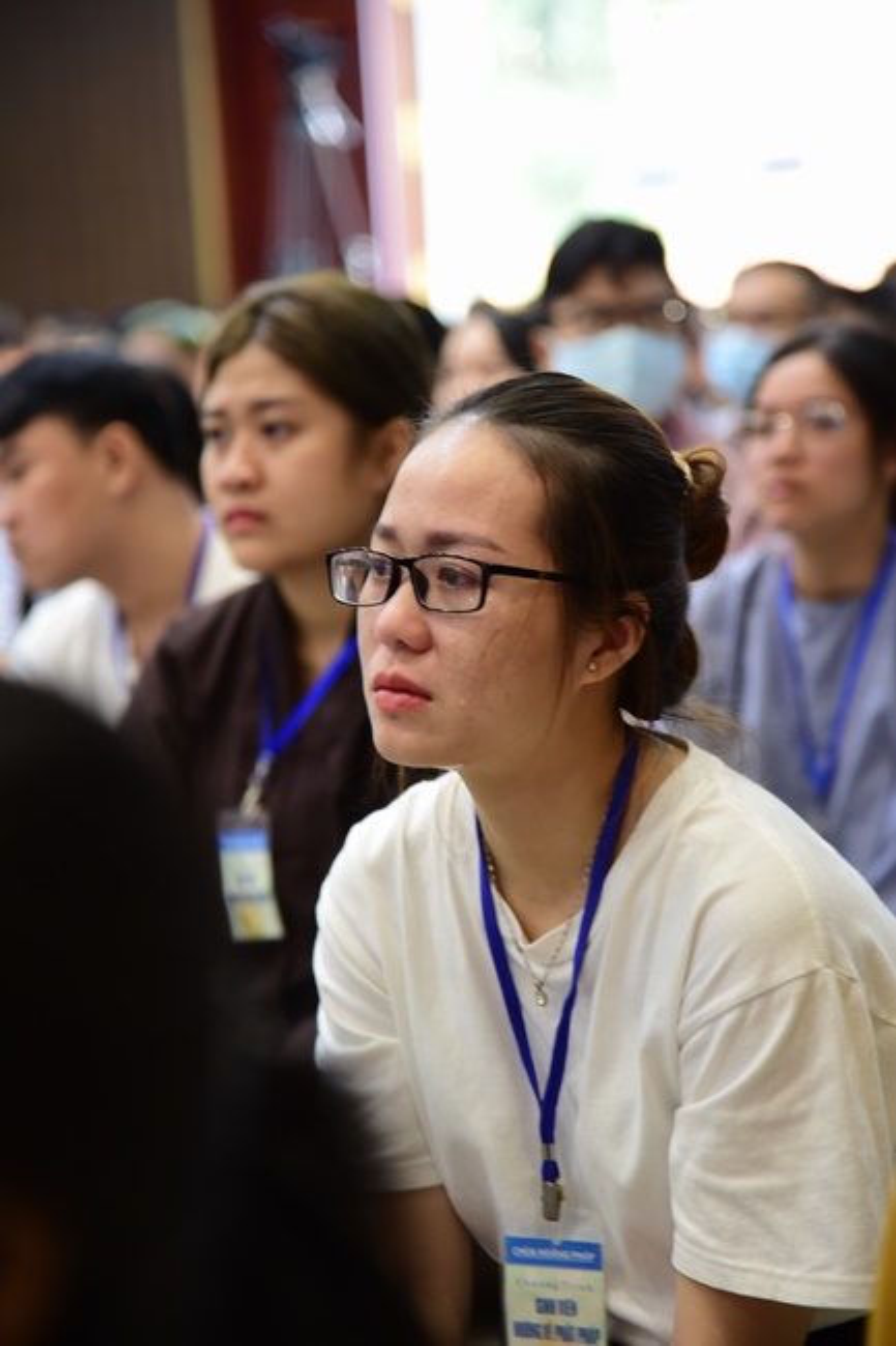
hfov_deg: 11.4
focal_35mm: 120
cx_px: 448
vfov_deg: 17.1
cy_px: 673
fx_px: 4482
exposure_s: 1/40
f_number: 4
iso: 1600
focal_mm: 120
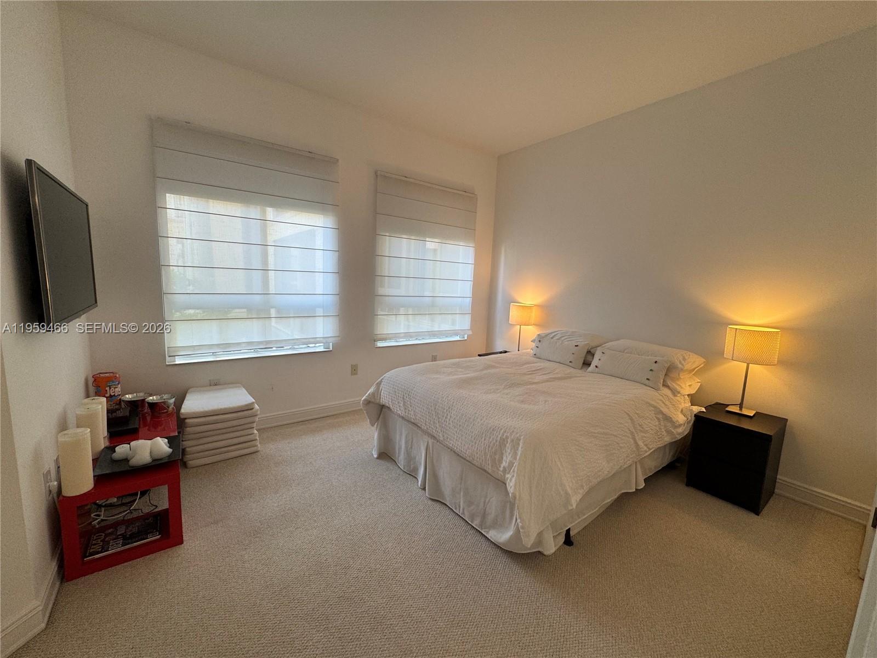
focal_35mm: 14
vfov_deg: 85.7
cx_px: 438
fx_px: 355
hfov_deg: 102.1
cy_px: 329
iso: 100
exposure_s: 1/120
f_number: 2.2
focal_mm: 2.22
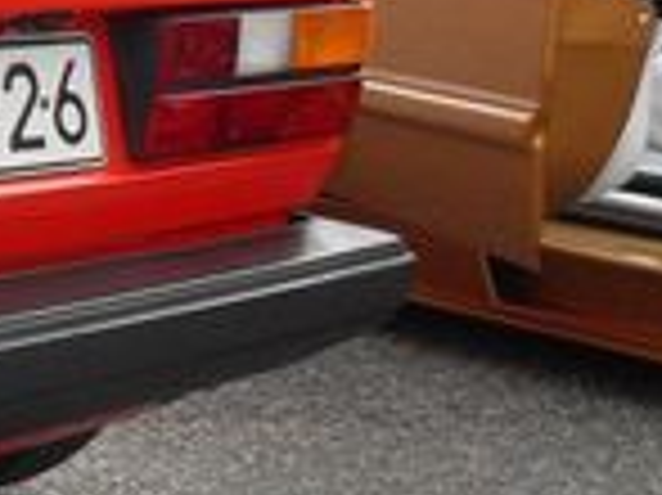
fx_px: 2331
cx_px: -757
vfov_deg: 12.1
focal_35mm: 122
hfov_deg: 13.3
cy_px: 153
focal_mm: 6
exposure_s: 1/125
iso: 80
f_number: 7.1
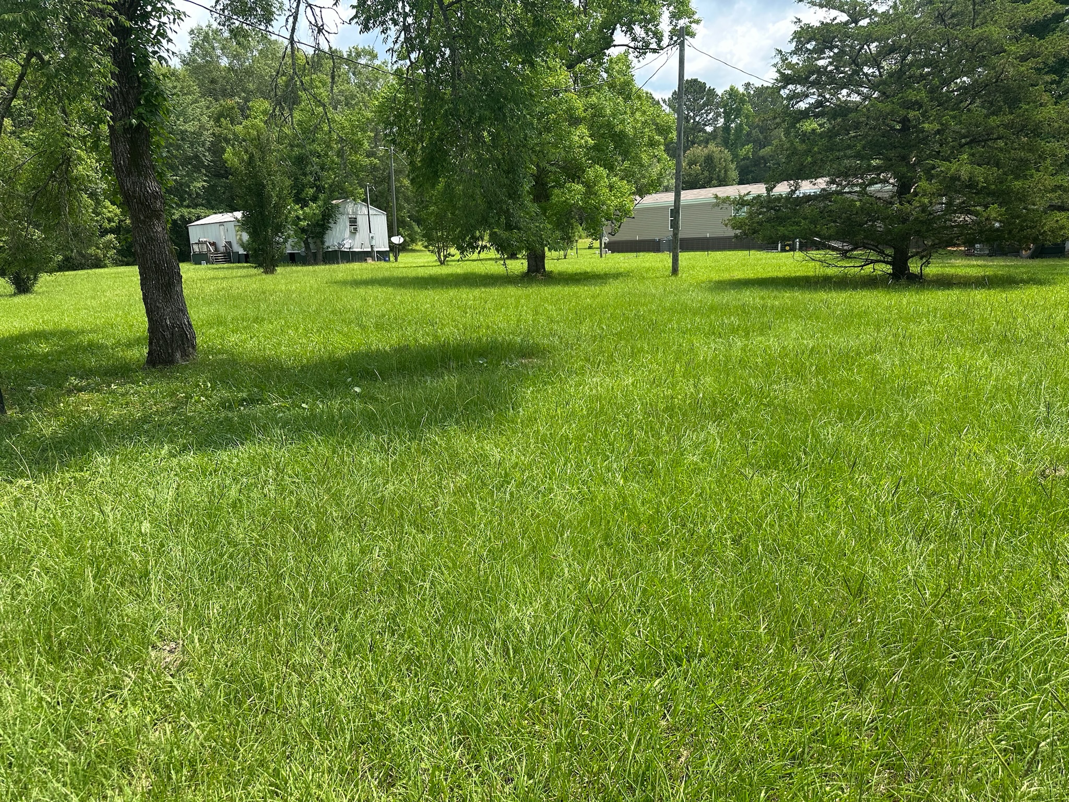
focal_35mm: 24
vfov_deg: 56.8
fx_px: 741
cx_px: 534
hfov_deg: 71.6
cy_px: 401
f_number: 1.78
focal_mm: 6.86
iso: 80
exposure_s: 1/2028
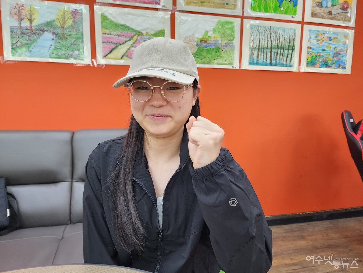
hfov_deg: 73.9
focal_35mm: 23
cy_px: 136
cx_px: 182
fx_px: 241
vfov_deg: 58.9
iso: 125
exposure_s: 1/120
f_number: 1.8
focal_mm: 6.4
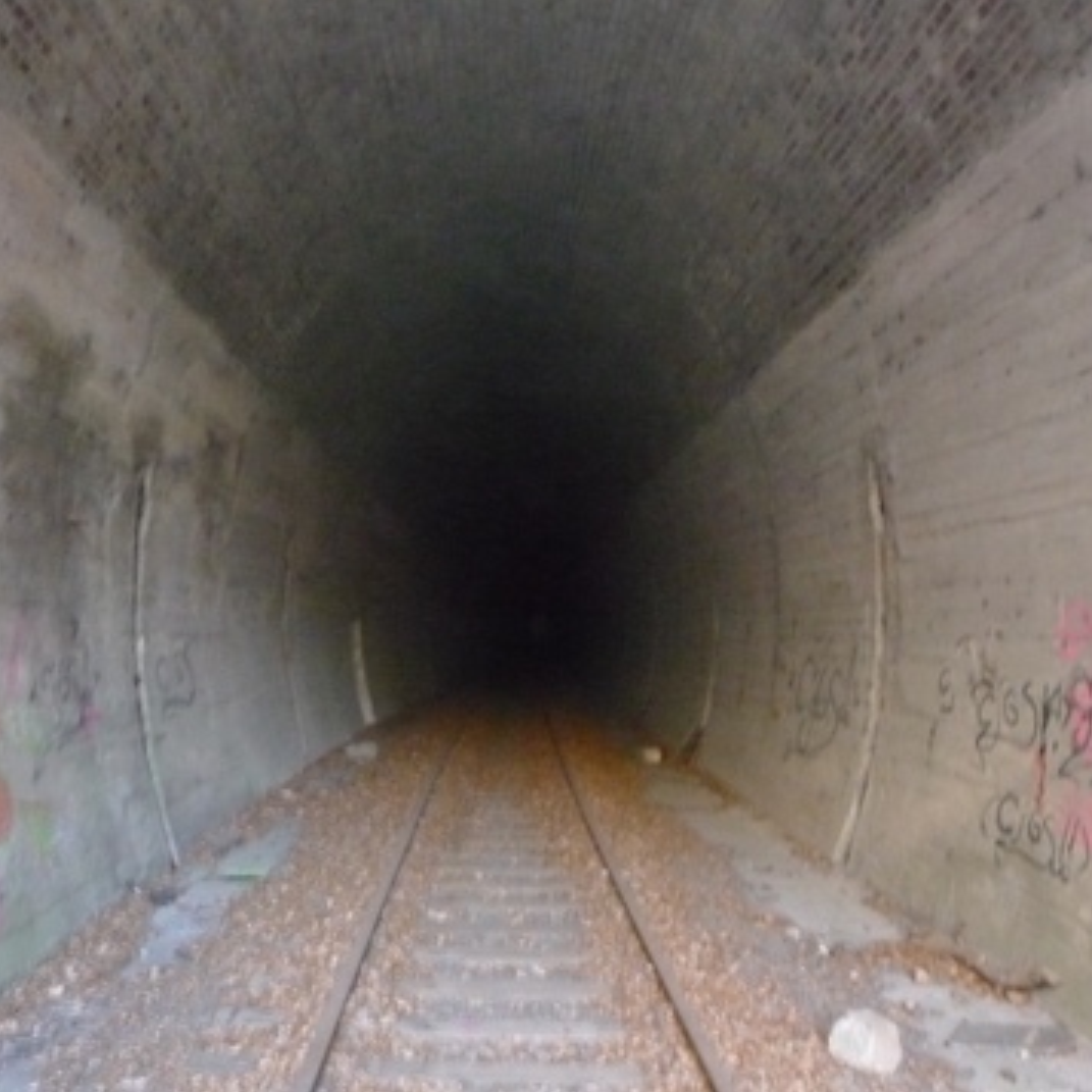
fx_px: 1356
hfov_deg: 43.9
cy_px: 548
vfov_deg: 43.9
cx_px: 563
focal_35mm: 38
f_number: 3.3
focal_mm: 5.2
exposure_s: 1/8
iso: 800
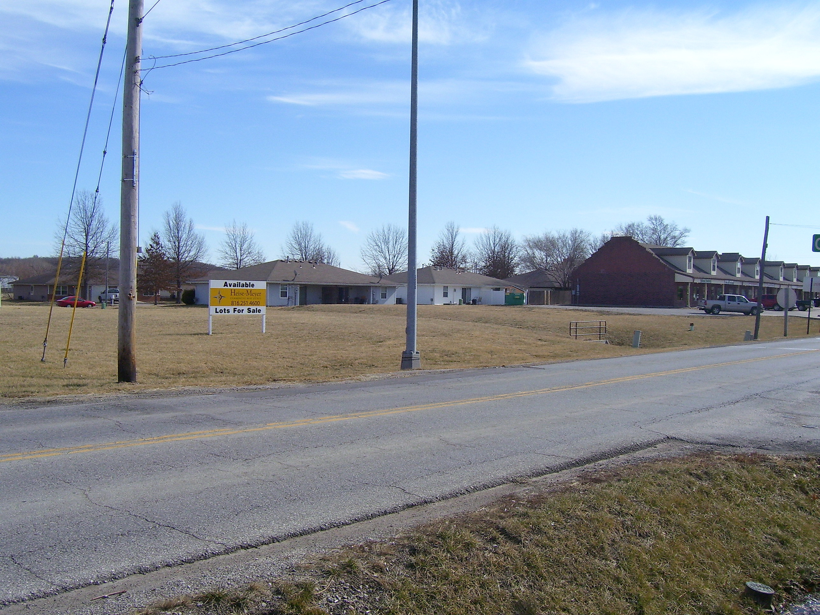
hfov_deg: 54.0
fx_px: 805
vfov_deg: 41.8
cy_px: 308
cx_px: 410
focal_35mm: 34
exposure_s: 1/500
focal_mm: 5.6
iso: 80
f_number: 4.8
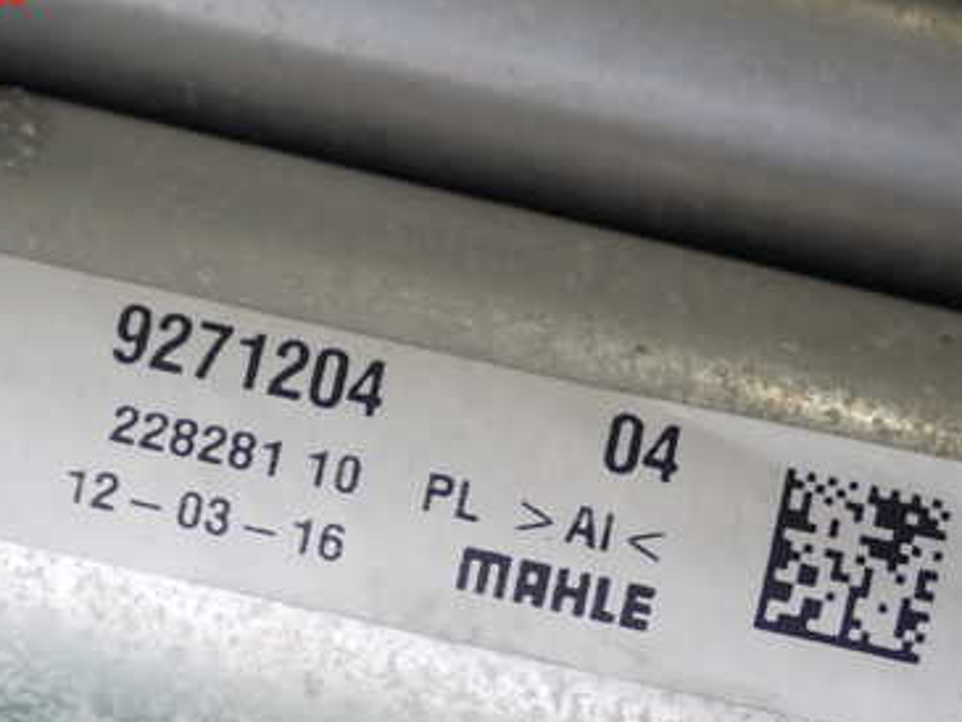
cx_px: 335
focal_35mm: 115
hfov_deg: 17.1
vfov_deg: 12.8
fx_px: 3197
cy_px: 548
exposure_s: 1/100
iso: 200
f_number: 4
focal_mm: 12.6
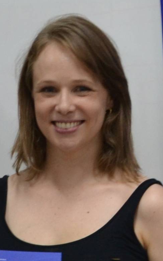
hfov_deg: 6.0
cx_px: 110
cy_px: 292
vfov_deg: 9.6
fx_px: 1542
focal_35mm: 217
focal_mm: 24
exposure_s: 1/40
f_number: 4
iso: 400
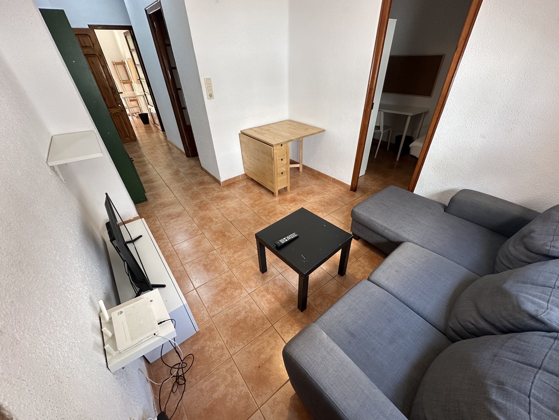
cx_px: 280
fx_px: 226
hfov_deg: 102.1
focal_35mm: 14
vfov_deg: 85.7
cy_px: 210
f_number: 2.2
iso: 200
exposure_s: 1/99
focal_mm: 2.22
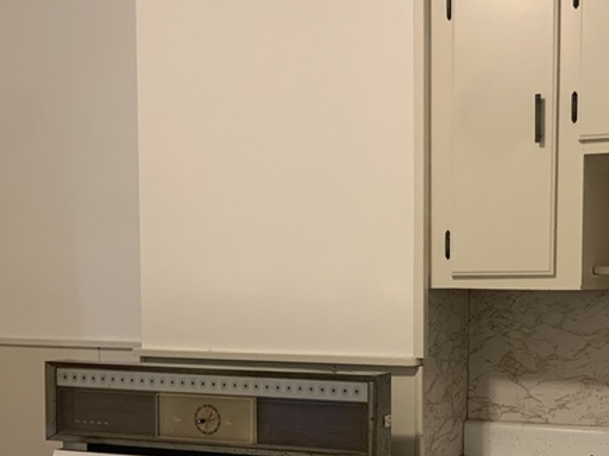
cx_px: 423
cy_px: 371
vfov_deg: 23.6
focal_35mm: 61
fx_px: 1073
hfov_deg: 31.3
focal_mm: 4.25
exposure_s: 1/60
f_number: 1.8
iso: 200
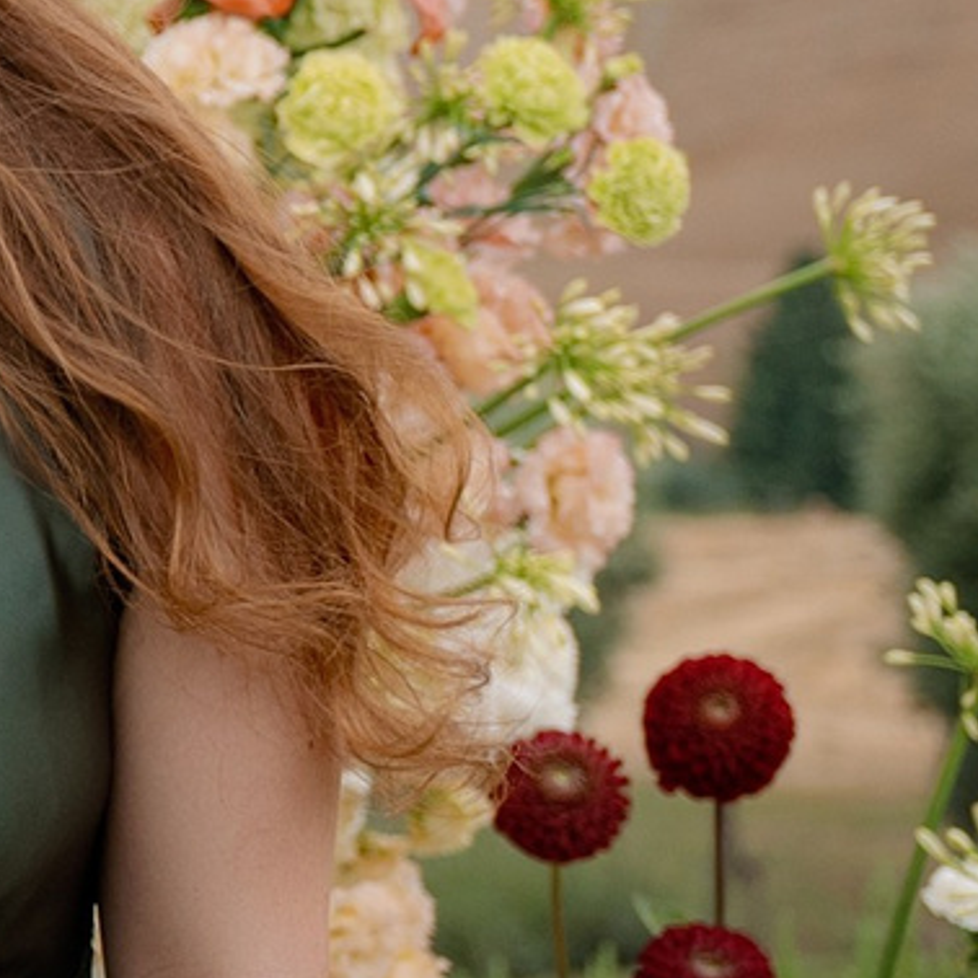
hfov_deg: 7.3
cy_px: 379
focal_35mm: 213
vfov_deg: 8.2
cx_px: -1940
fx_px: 6808
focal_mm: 37
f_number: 3.2
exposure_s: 1/160
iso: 100
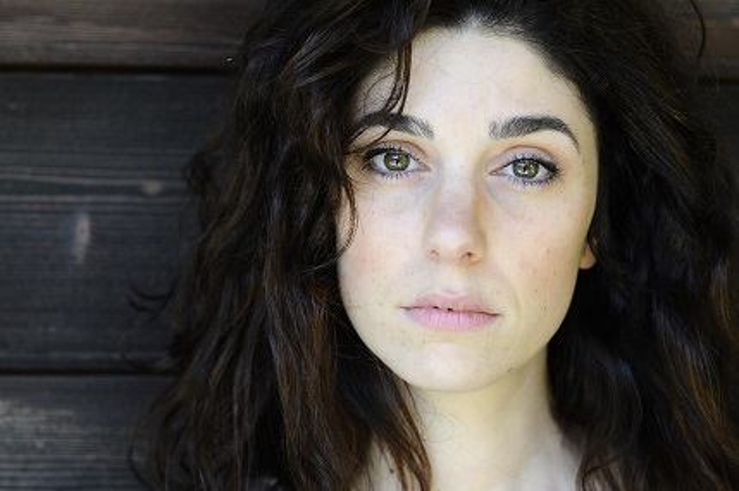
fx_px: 2614
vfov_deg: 10.7
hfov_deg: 16.1
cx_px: 370
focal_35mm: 128
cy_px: 246
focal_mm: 85
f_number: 1.8
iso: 320
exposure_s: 1/250
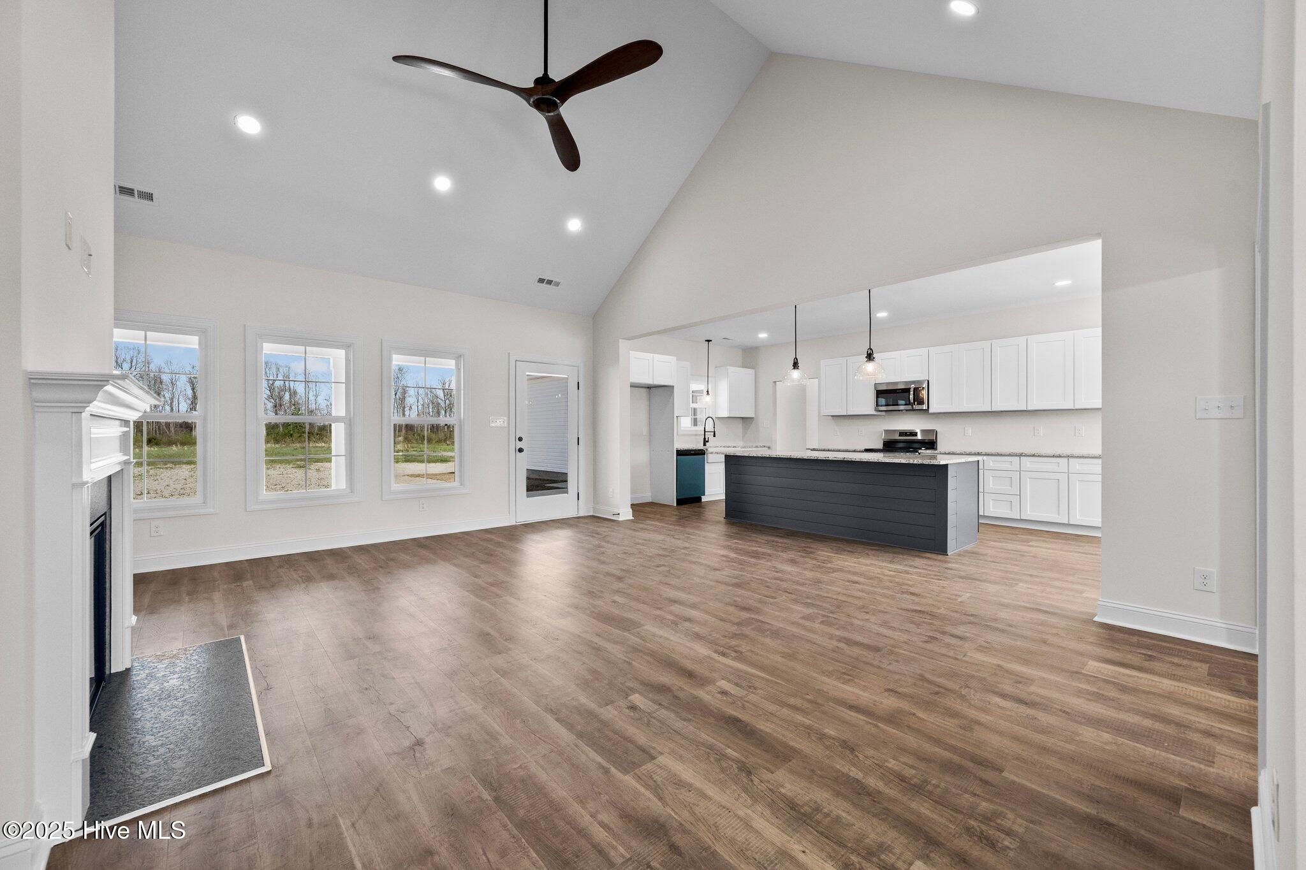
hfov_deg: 104.3
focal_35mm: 14
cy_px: 435
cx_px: 653
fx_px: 508
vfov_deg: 81.2
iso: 640
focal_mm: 14
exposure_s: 1/25
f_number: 7.1
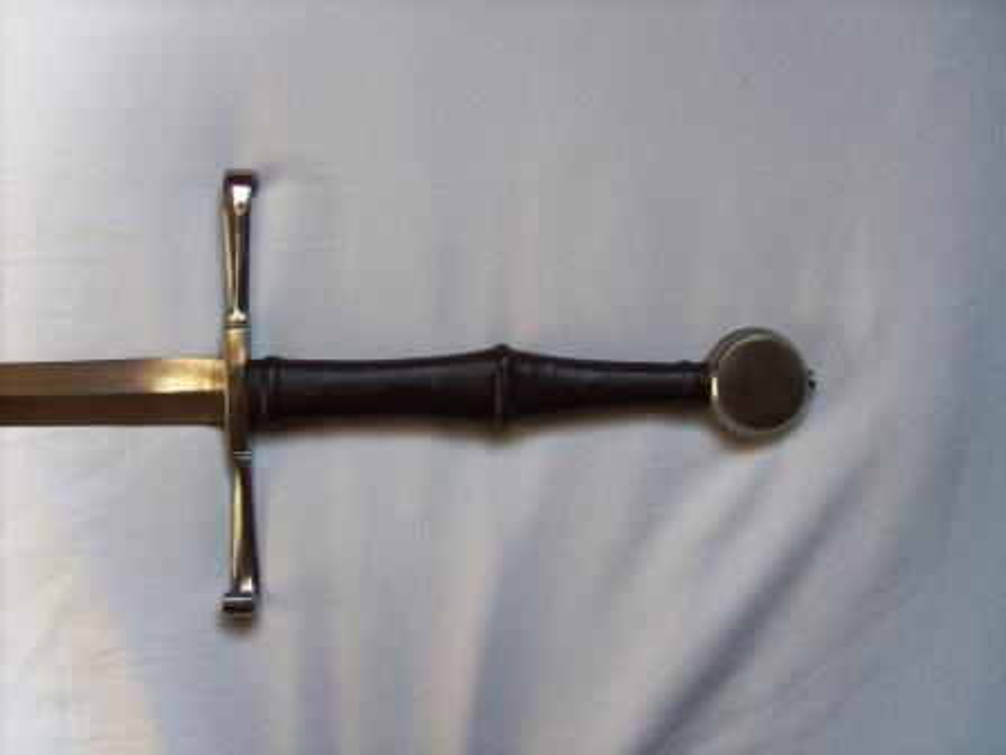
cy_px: 378
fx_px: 1017
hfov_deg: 52.6
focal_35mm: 35
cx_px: 503
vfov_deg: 40.7
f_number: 2.8
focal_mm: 5.8
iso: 50
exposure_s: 1/90
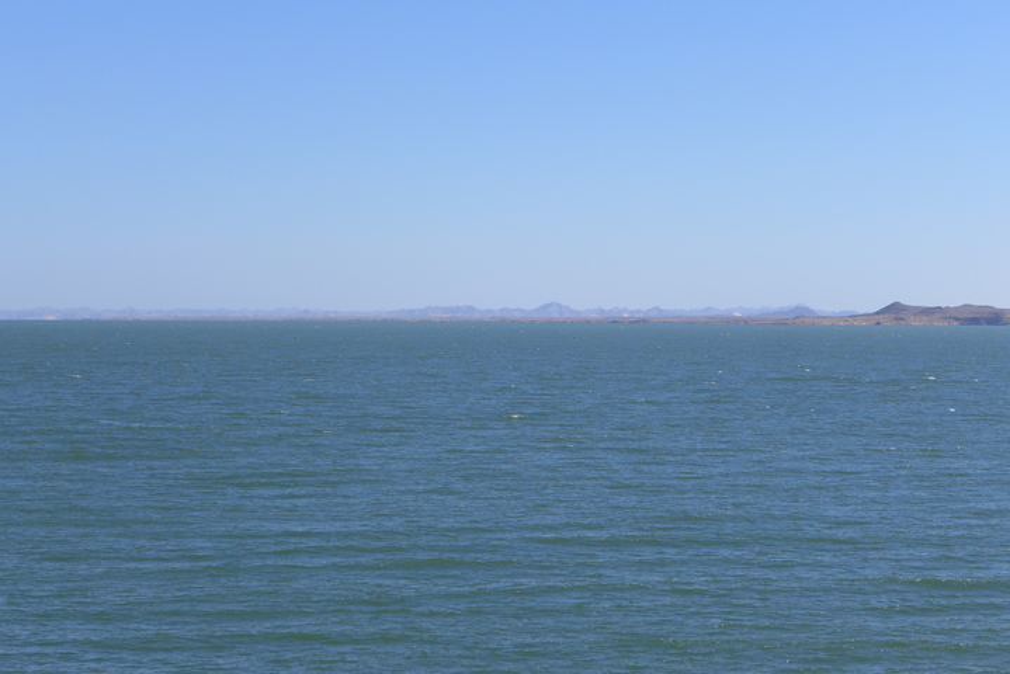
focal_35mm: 90
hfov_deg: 22.6
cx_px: 505
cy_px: 337
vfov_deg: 15.2
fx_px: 2526
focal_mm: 17.7
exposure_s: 1/1600
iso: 80
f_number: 3.5
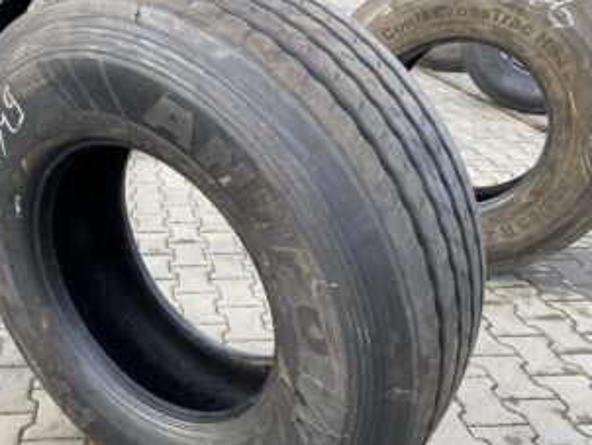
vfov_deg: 38.6
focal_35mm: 37
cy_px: 268
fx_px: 633
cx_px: 182
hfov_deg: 49.0
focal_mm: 4.25
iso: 40
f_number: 1.8
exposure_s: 1/121
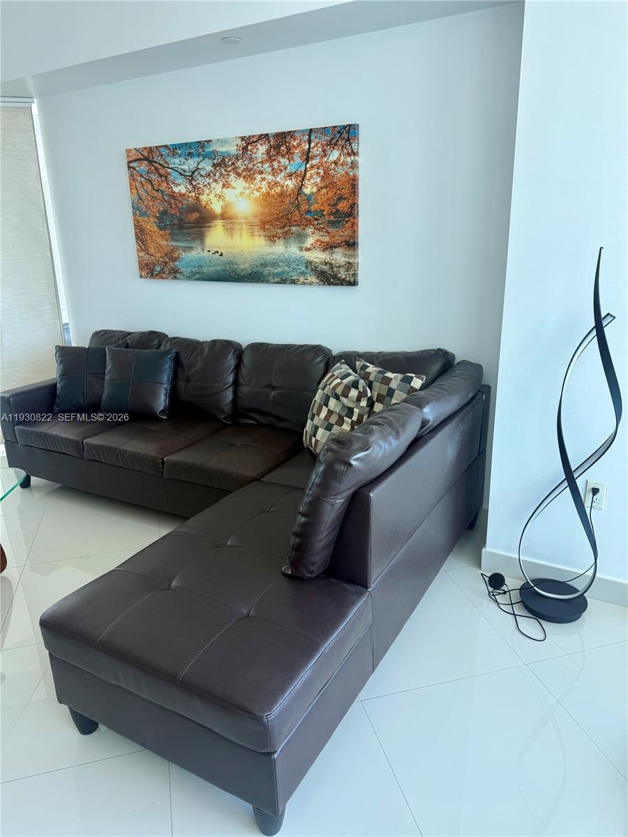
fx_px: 581
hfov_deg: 56.8
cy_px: 418
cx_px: 314
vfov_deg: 71.6
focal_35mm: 24
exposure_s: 1/121
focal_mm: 6.76
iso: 80
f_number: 1.78
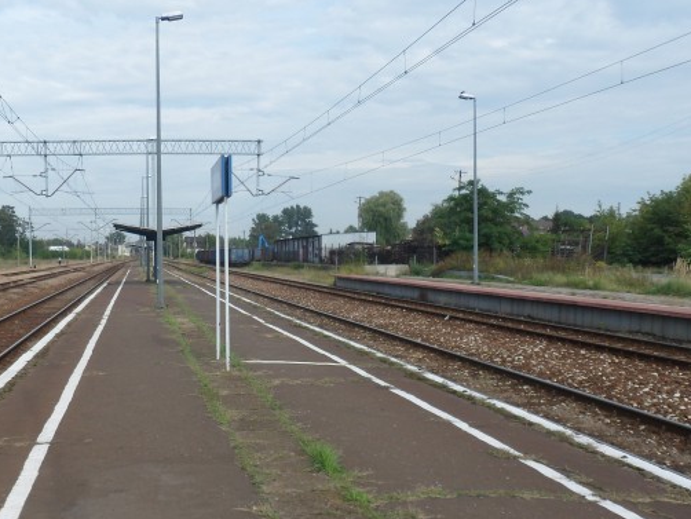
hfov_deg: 43.0
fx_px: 859
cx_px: 213
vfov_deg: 33.2
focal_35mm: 43
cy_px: 361
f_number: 3.3
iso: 80
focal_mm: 4.9
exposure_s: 1/500
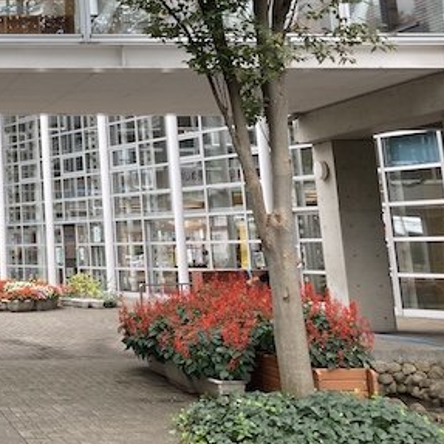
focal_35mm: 69
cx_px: -145
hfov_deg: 22.2
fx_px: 1001
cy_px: 29
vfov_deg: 24.2
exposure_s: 1/121
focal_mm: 3.99
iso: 32
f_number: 1.8
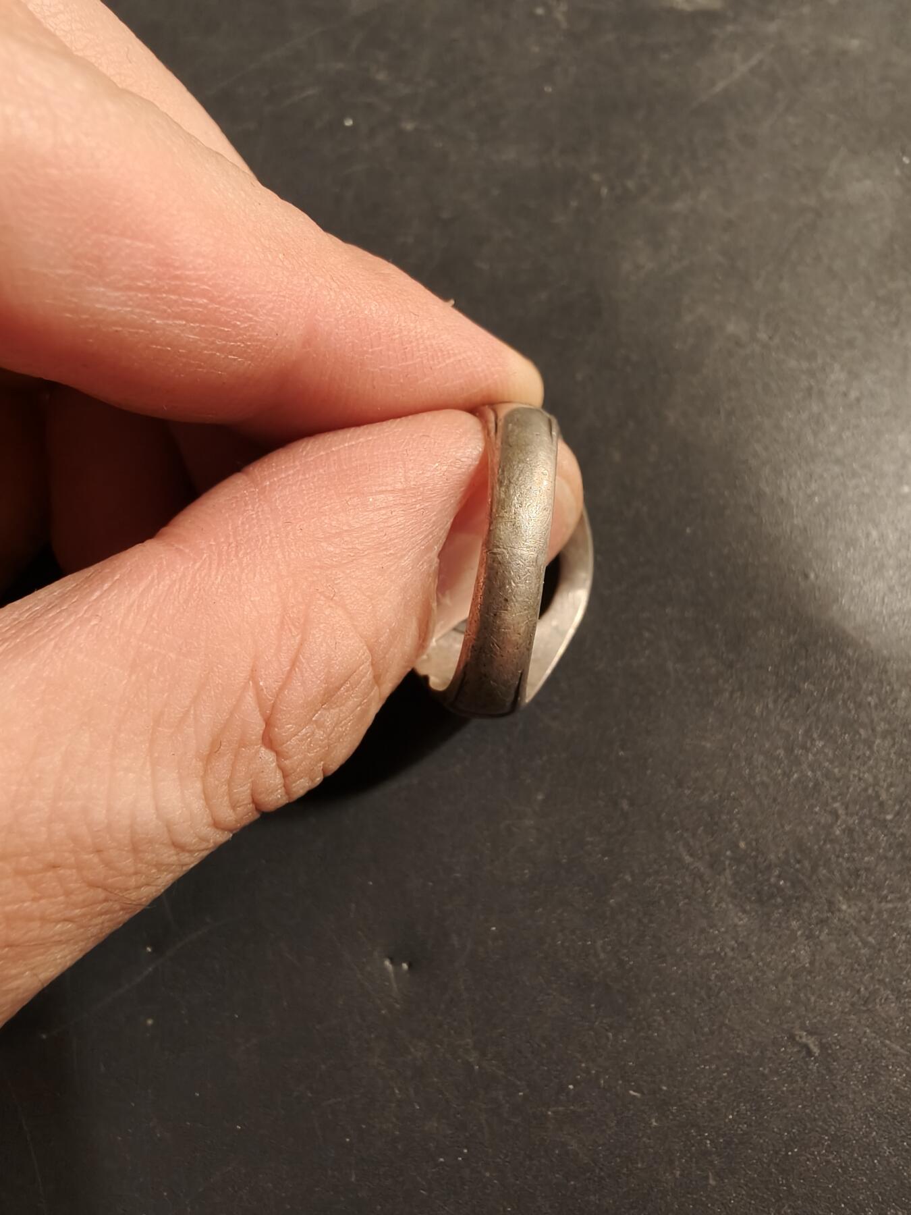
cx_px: 456
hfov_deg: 58.9
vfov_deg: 73.9
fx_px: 807
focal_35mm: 23
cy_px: 608
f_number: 2
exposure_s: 1/50
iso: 160
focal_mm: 2.32
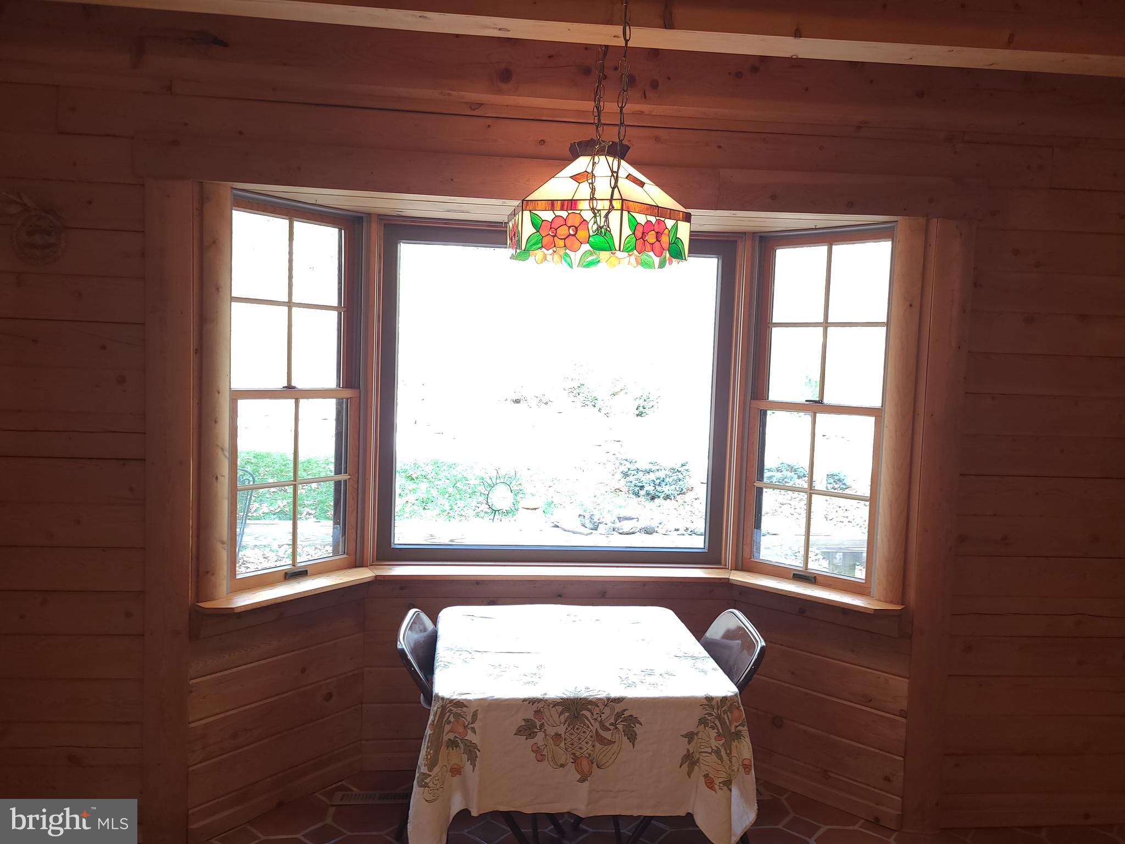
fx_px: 845
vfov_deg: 53.1
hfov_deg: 67.3
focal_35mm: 26
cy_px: 422
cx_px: 562
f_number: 1.8
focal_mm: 5.4
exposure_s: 1/20
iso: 40
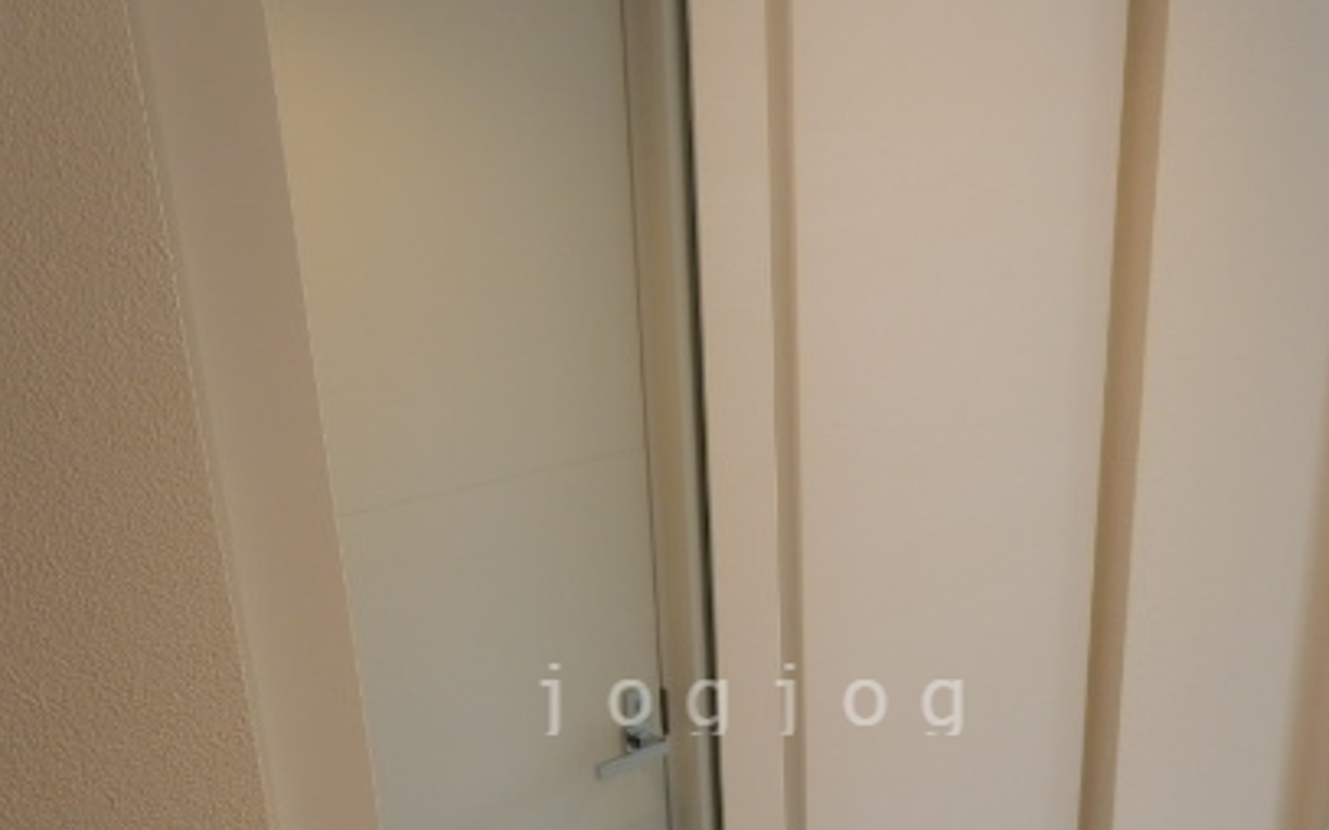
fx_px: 1448
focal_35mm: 40
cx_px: 758
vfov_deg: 30.9
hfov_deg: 49.1
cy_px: 696
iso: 80
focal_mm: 4.2
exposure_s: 1/30
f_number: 3
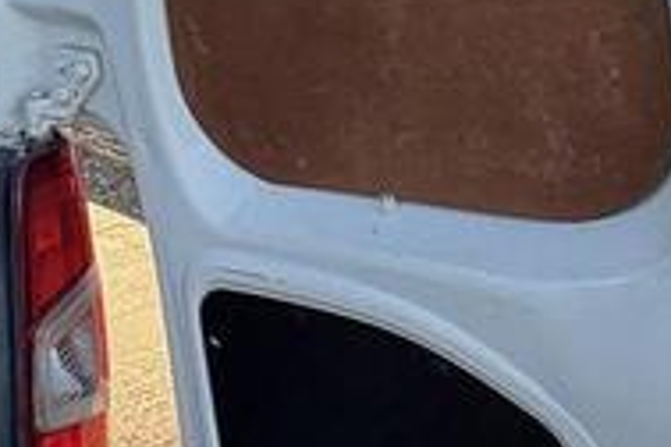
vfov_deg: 19.4
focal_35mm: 69
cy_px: 64
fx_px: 1286
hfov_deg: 29.2
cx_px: 288
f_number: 2.2
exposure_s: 1/144
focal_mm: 2.22
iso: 40
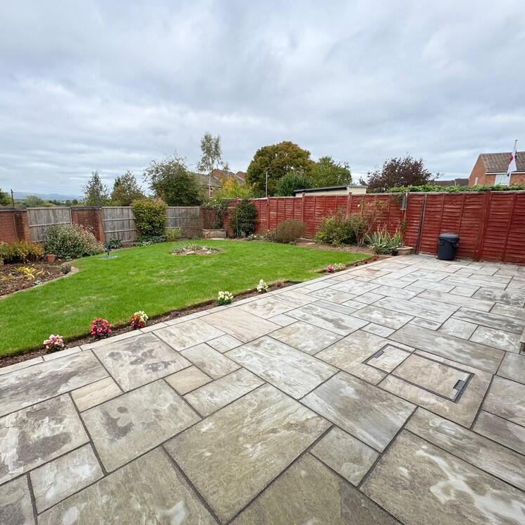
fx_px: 292
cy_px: 260
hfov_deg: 83.9
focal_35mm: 17
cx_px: 247
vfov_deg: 84.0
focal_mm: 2.22
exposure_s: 1/501
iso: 40
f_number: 2.2
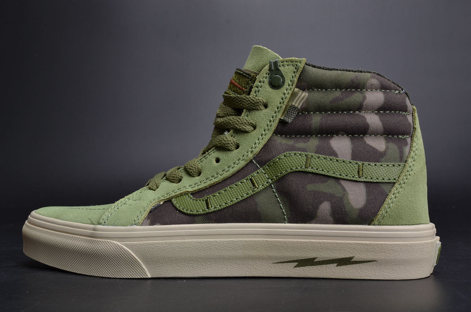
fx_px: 588
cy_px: 156
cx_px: 236
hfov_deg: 43.7
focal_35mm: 45
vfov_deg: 29.7
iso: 125
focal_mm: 30
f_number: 11
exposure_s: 1/125
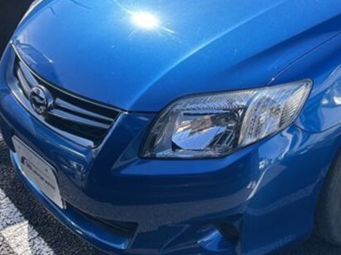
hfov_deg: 36.4
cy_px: 54
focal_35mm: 50
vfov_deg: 28.5
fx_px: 493
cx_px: 291
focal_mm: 5.96
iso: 50
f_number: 1.6
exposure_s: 1/1205
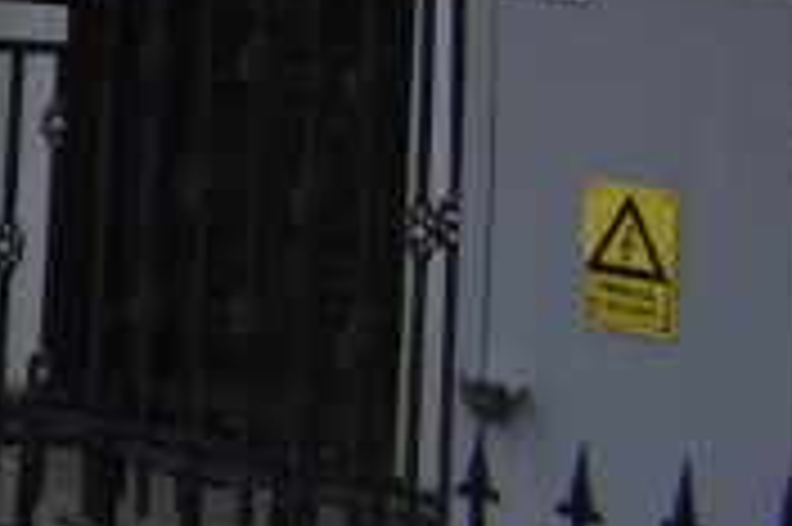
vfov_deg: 6.9
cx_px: -1624
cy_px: -1142
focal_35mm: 177
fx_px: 3890
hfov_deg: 9.2
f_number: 9
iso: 200
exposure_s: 1/320
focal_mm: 18
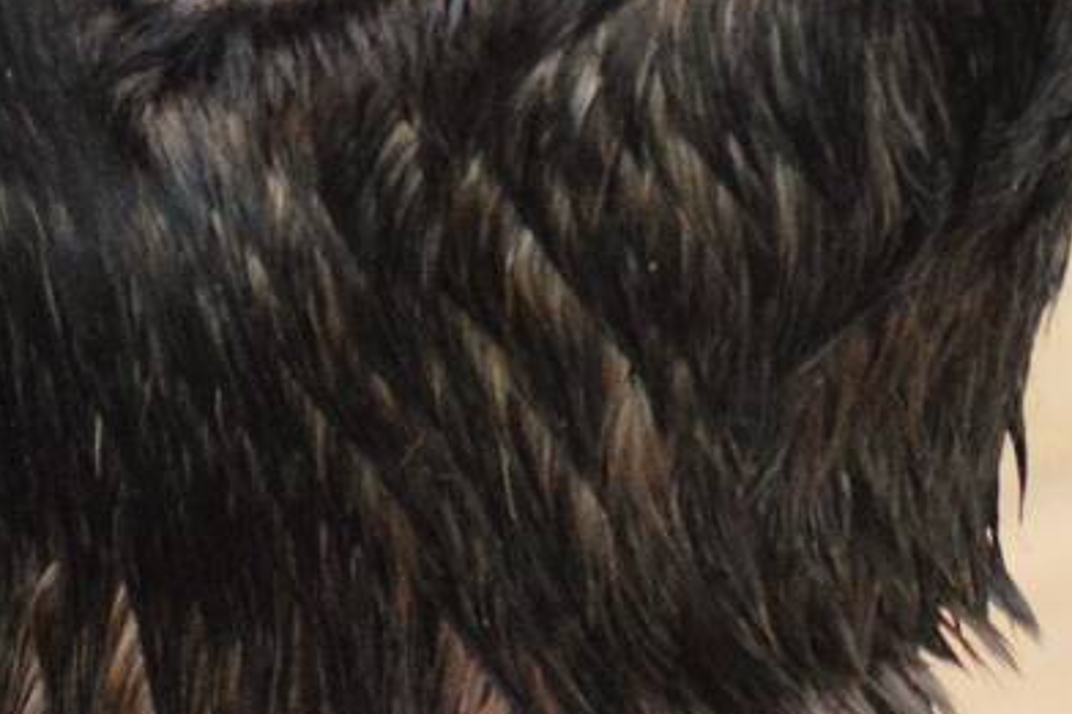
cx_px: 514
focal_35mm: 826
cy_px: -372
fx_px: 24586
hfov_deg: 2.5
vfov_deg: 1.7
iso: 6400
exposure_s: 1/4000
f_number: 6.3
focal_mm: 135
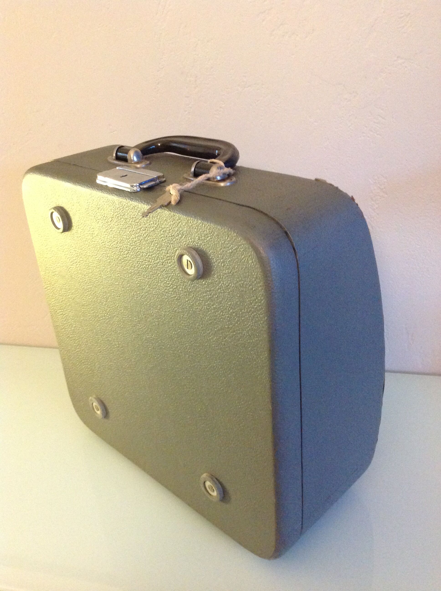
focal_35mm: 35
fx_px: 596
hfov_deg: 40.6
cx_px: 220
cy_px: 296
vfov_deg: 52.7
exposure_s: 1/17
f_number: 2.4
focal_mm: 4.28
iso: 500
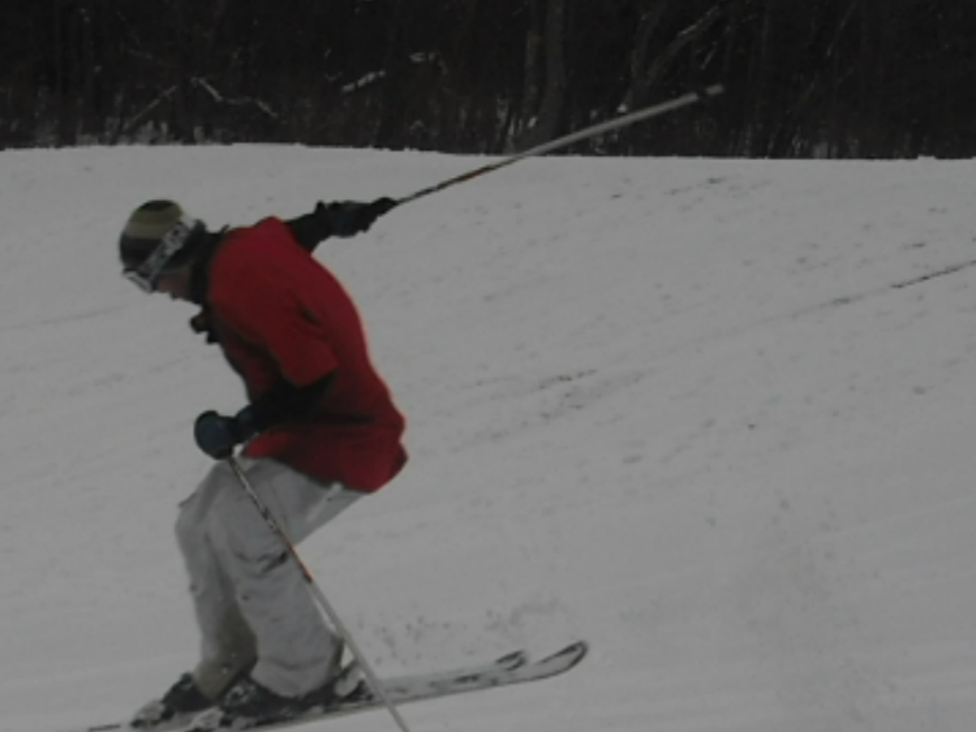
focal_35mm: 85
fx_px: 2396
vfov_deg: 17.0
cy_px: 714
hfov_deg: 22.6
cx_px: 156
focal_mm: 6.2
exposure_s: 1/320
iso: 64
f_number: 5.6
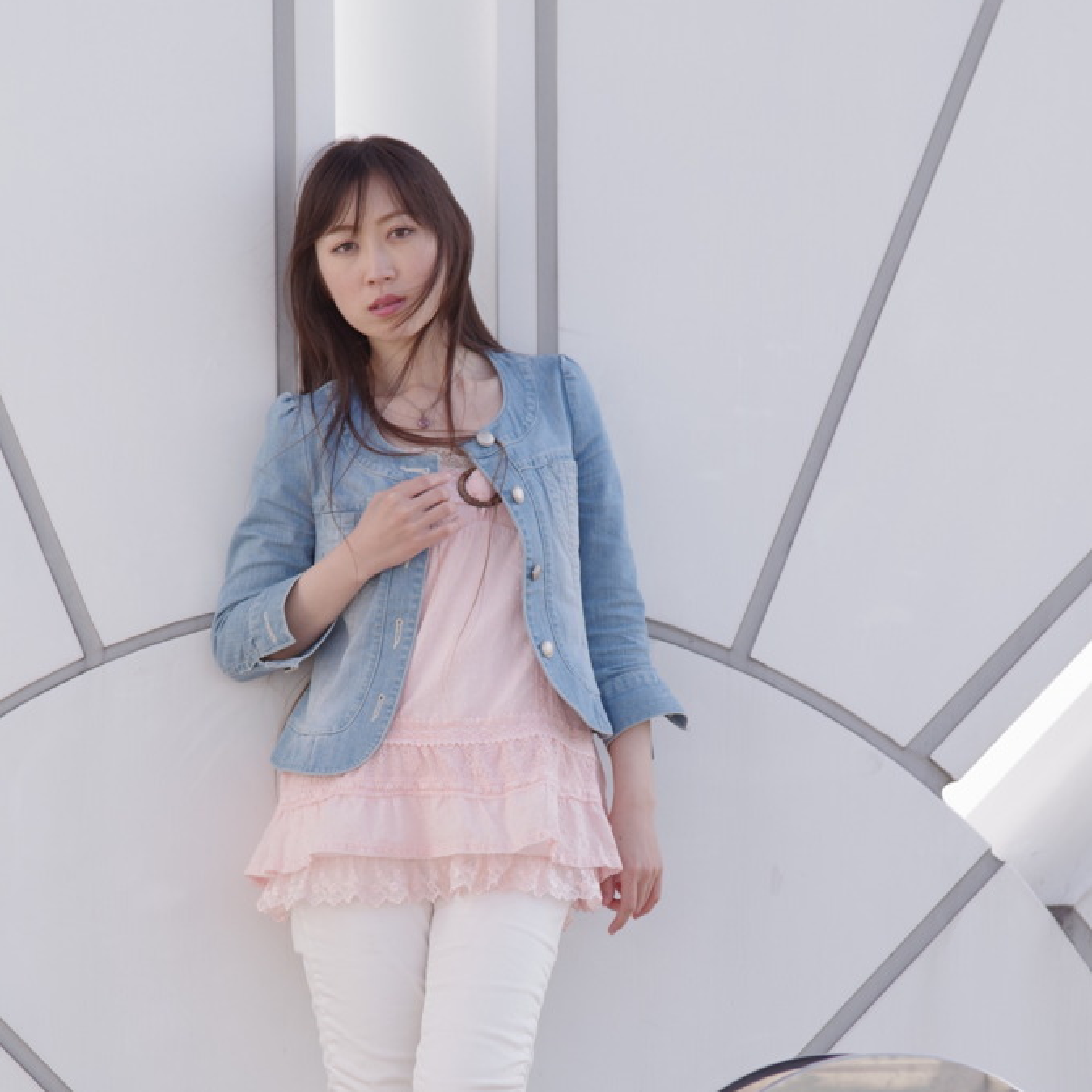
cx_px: 547
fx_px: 13776
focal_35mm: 386
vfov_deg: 4.5
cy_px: 780
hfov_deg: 4.5
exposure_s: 1/400
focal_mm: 200
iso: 200
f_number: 4.5
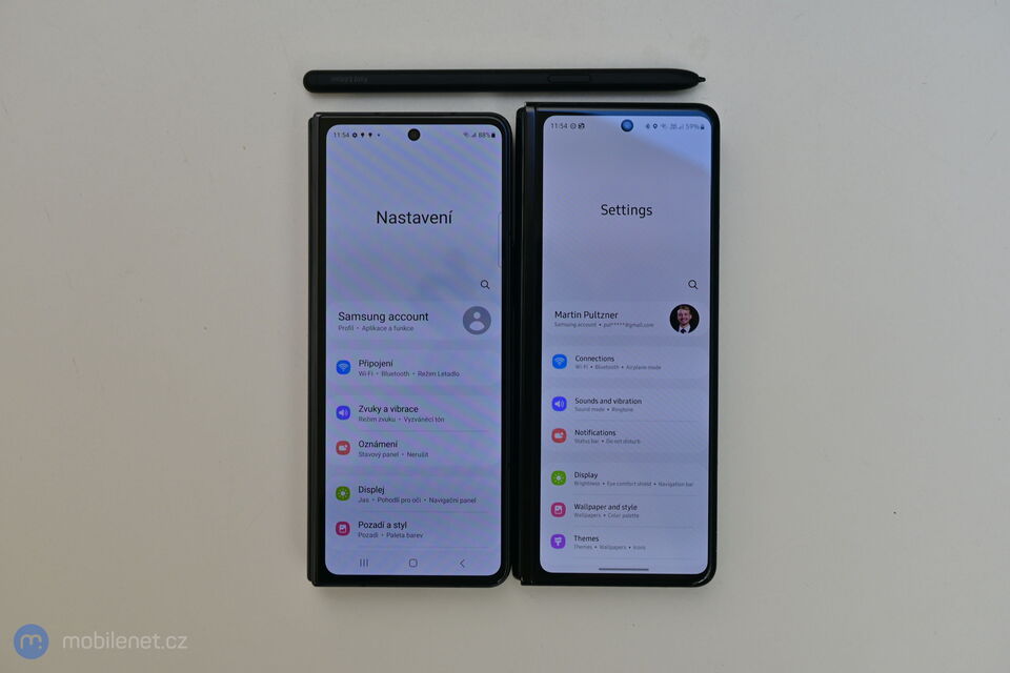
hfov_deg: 38.9
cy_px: 336
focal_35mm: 51
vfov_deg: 26.5
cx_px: 505
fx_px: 1431
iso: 100
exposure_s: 1/160
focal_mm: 34
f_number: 6.3
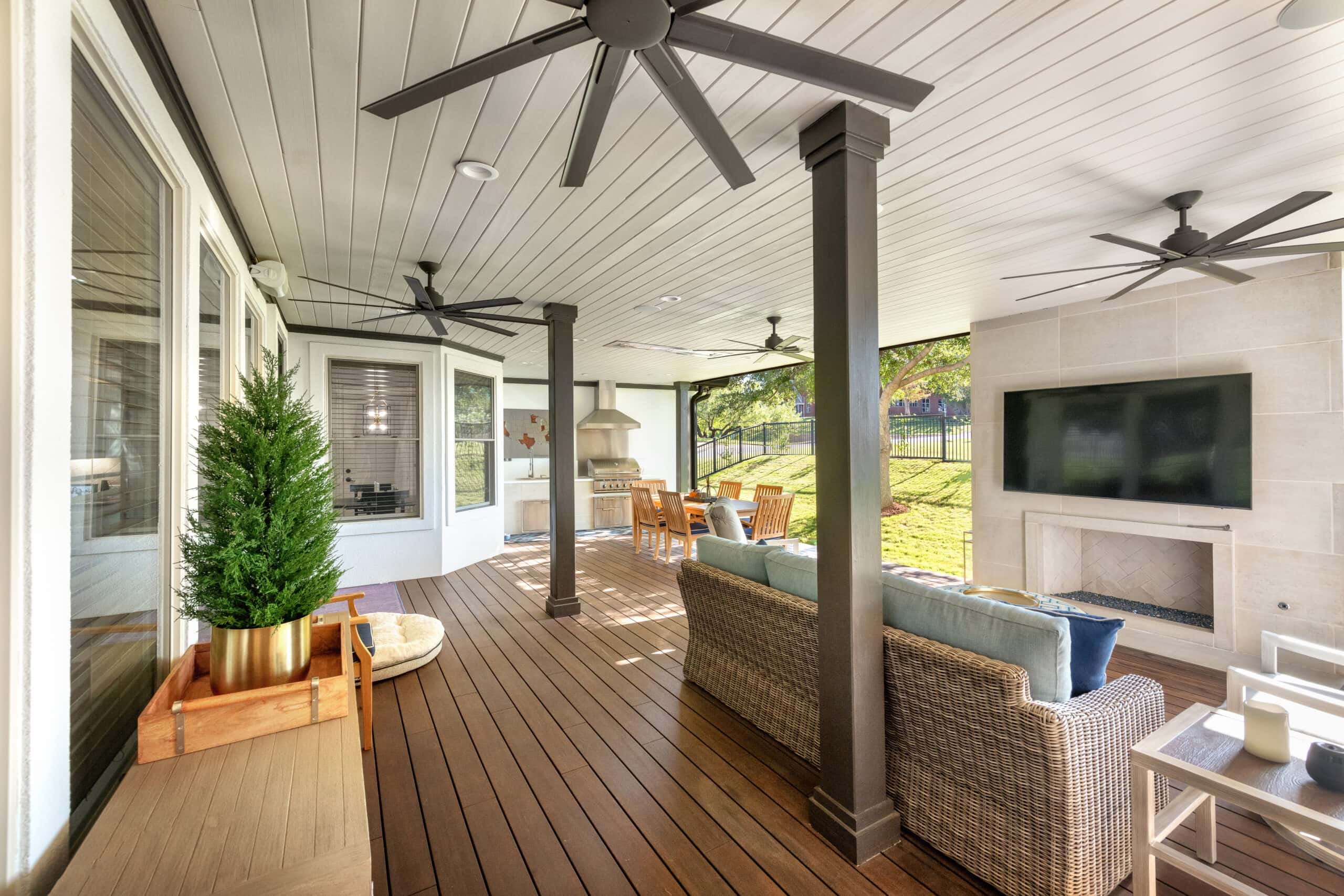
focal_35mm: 14
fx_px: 523
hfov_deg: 104.3
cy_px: 448
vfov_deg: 81.2
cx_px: 672
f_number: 8
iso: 200
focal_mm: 14
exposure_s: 1/50
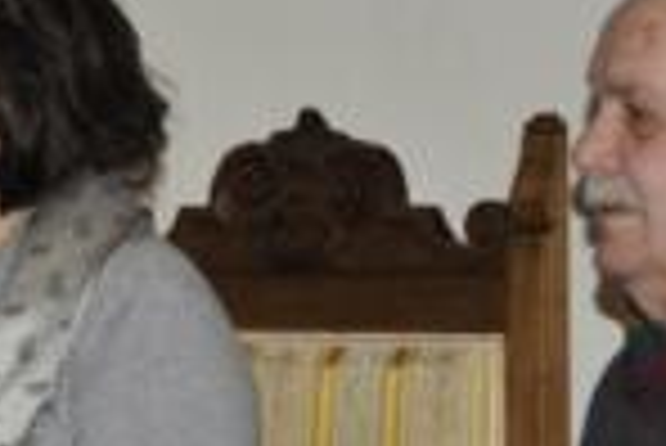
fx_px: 6241
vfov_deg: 4.1
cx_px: 81
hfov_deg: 6.1
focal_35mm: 337
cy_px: 277
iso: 400
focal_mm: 100
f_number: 5.6
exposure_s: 1/125
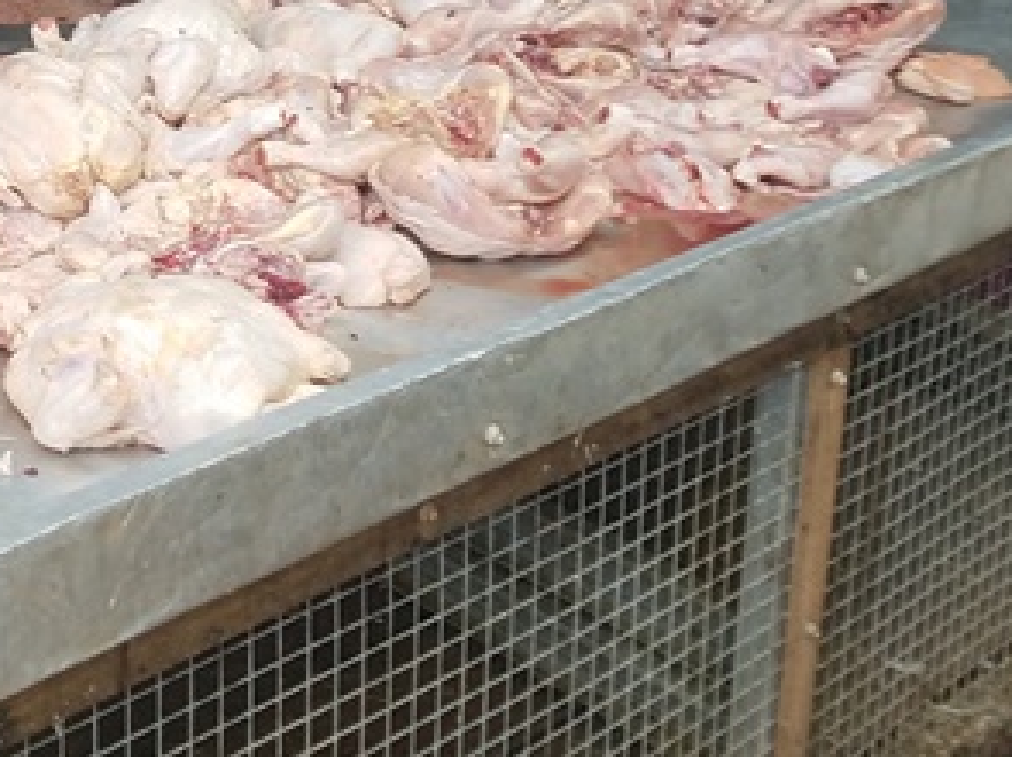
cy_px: -95
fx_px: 1811
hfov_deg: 29.2
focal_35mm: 62
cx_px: 3
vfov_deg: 22.2
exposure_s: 1/225
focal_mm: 4.2
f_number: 1.7
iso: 40
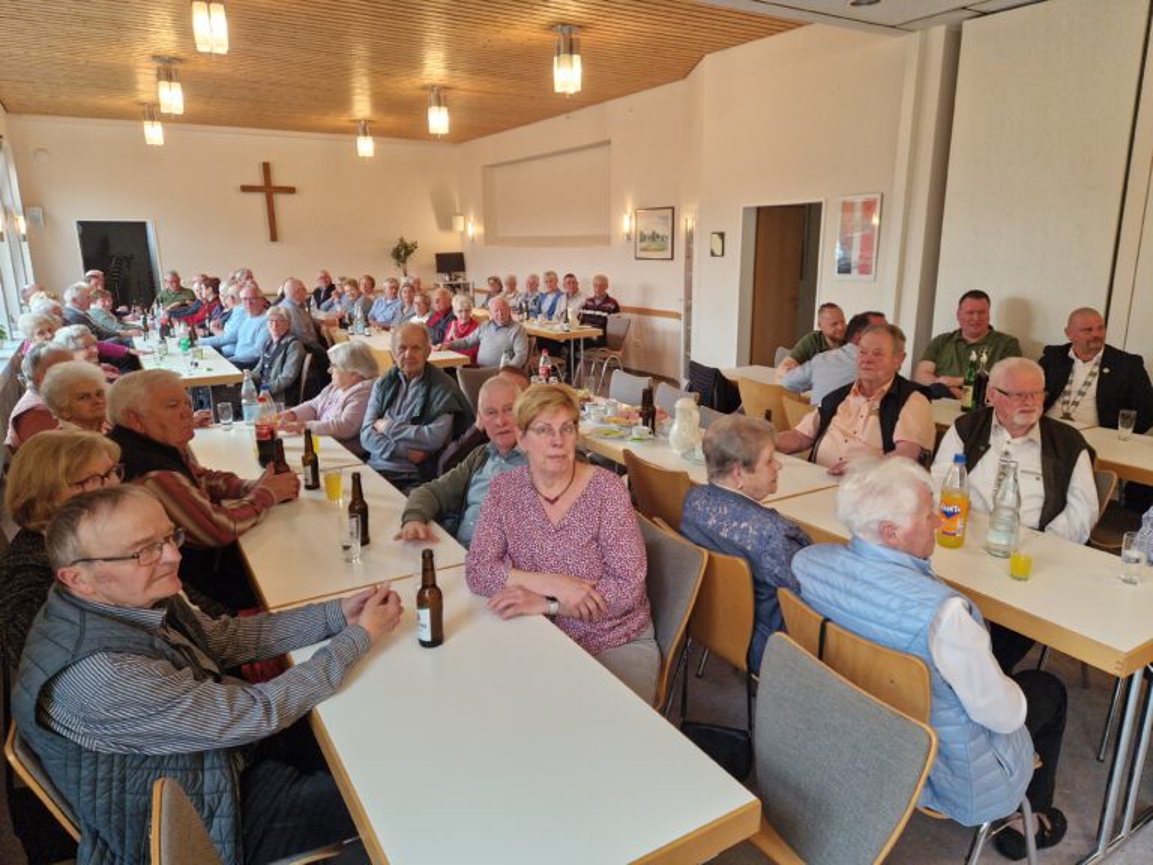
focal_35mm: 23
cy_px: 432
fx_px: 766
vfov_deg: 58.9
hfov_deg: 73.9
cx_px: 576
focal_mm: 5.4
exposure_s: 1/100
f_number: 1.8
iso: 160
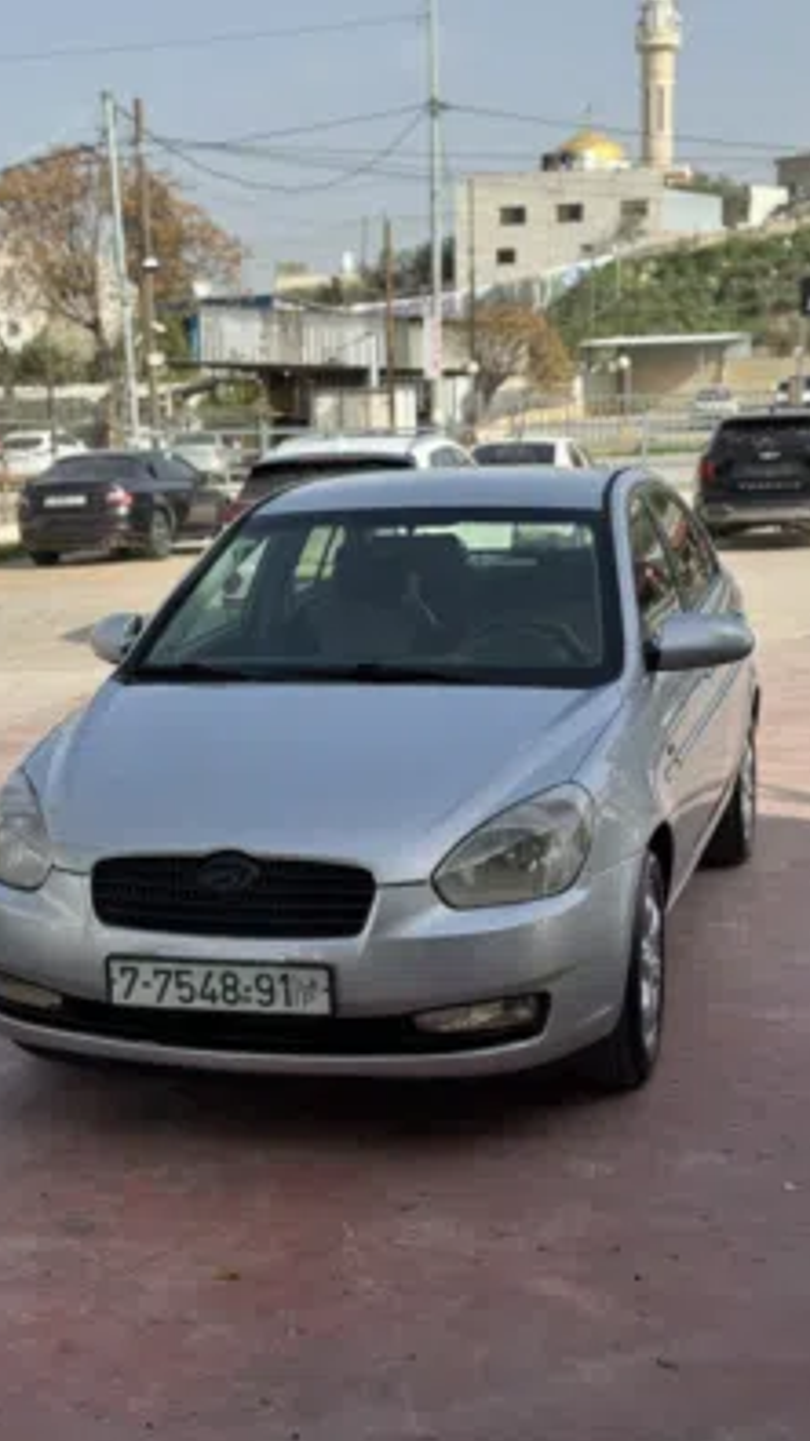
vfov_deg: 39.2
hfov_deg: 22.6
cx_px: 350
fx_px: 2025
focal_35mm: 53
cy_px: 726
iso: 64
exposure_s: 1/3257
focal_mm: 6.76
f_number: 1.78
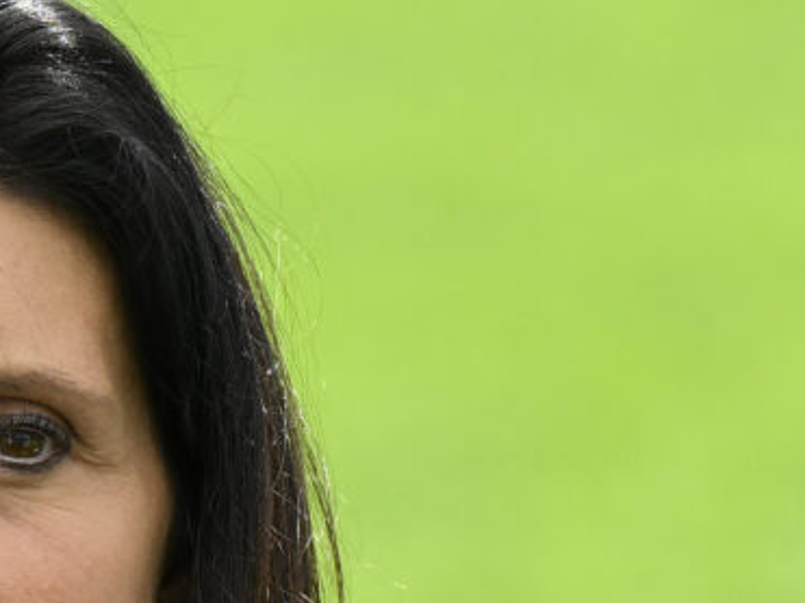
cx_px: -22
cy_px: 602
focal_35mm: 796
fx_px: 18505
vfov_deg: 1.9
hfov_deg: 2.5
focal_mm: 200
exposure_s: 1/250
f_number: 5
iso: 100
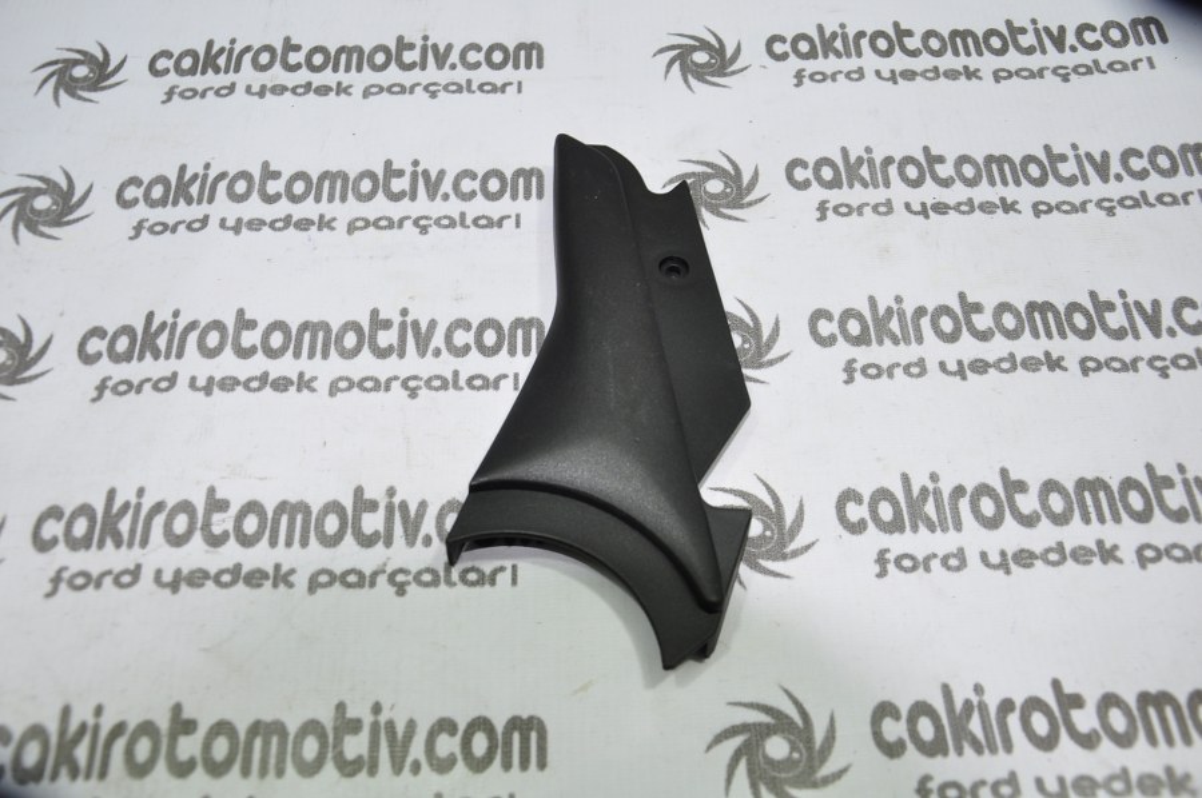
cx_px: 601
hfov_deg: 51.3
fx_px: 1251
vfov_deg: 35.4
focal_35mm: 38
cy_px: 399
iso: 200
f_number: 5
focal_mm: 25
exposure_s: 1/40
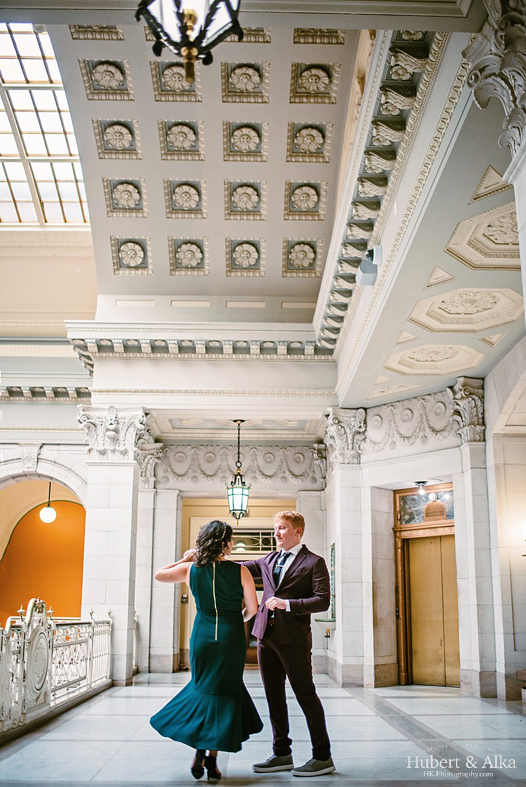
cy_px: 394
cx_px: 263
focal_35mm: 35
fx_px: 766
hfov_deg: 37.9
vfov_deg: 54.4
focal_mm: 35
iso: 800
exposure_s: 1/160
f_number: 1.8
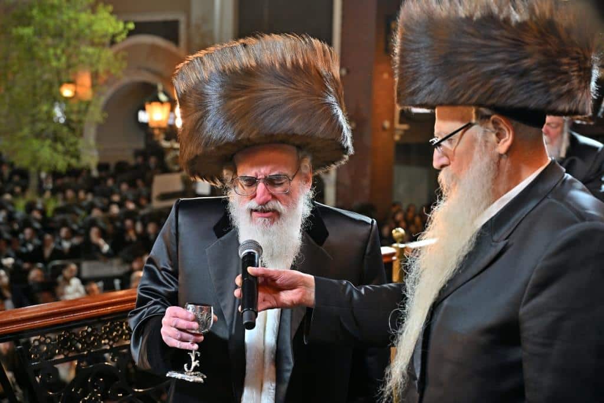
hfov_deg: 36.9
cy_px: 202
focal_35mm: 54
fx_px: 906
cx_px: 302
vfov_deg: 25.1
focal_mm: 54
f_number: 4
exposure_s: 1/320
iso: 800
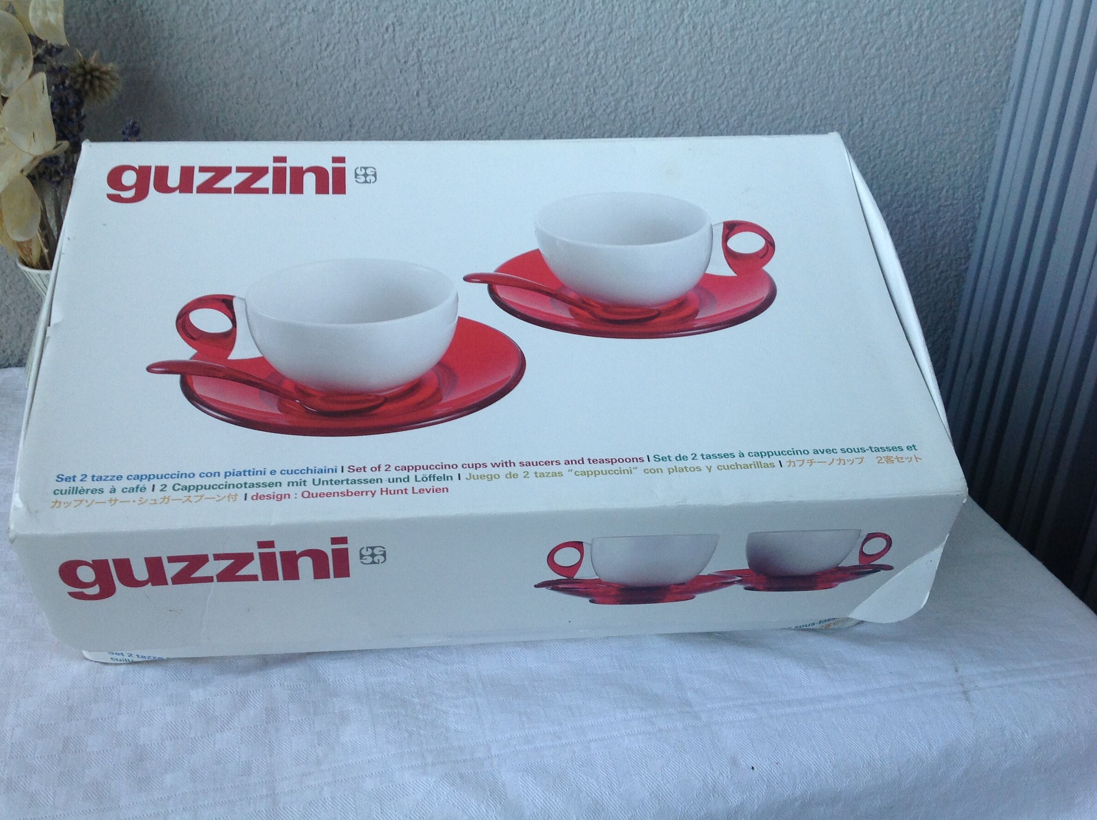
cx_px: 516
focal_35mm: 38
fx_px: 1202
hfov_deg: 49.0
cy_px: 425
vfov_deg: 37.6
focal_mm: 4.28
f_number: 2.4
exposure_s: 1/60
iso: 64
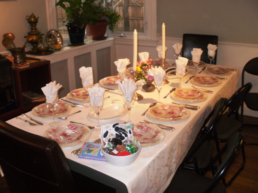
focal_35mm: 36
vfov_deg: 39.7
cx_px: 129
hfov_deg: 51.4
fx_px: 268
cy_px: 96
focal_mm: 6.3
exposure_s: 1/30
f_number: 3.5
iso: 200
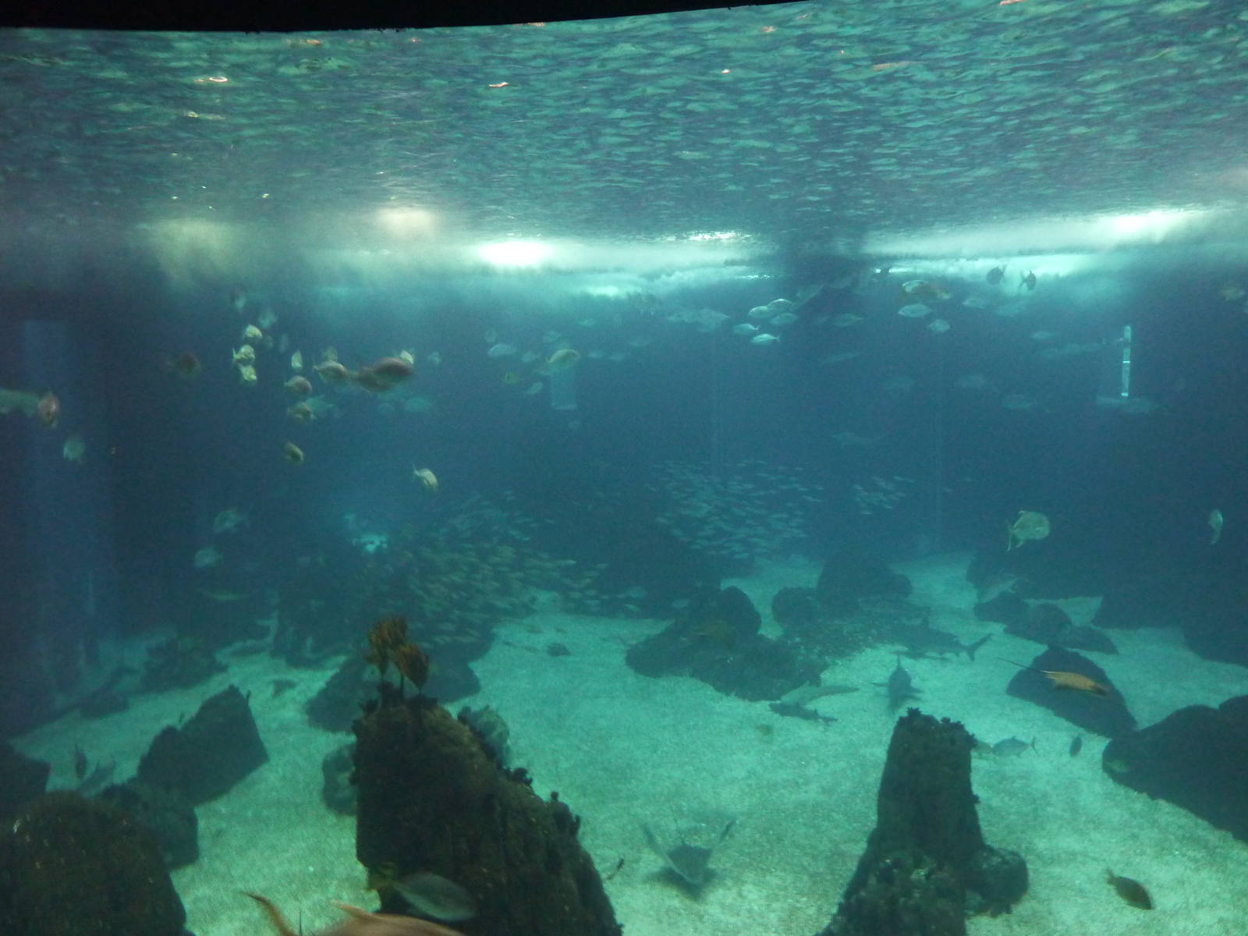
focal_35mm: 25
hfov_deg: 69.4
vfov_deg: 54.9
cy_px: 468
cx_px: 624
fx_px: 901
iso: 400
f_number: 3.3
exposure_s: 1/10
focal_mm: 4.1
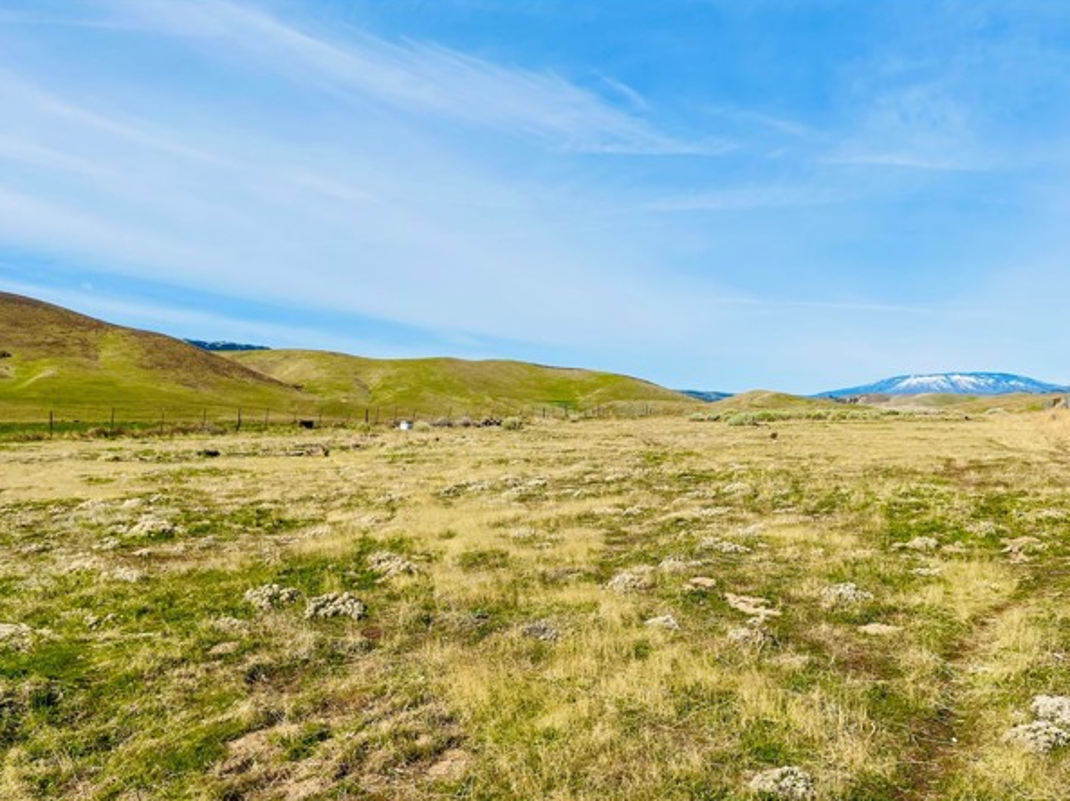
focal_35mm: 27
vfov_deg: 51.3
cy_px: 422
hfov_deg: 65.3
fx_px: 834
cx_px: 556
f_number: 1.6
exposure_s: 1/5618
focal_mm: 5.1
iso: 32
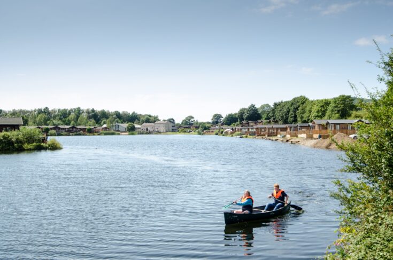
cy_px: 130
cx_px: 196
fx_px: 507
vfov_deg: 28.8
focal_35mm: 46
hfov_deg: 42.4
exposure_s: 1/125
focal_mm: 31
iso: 125
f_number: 9
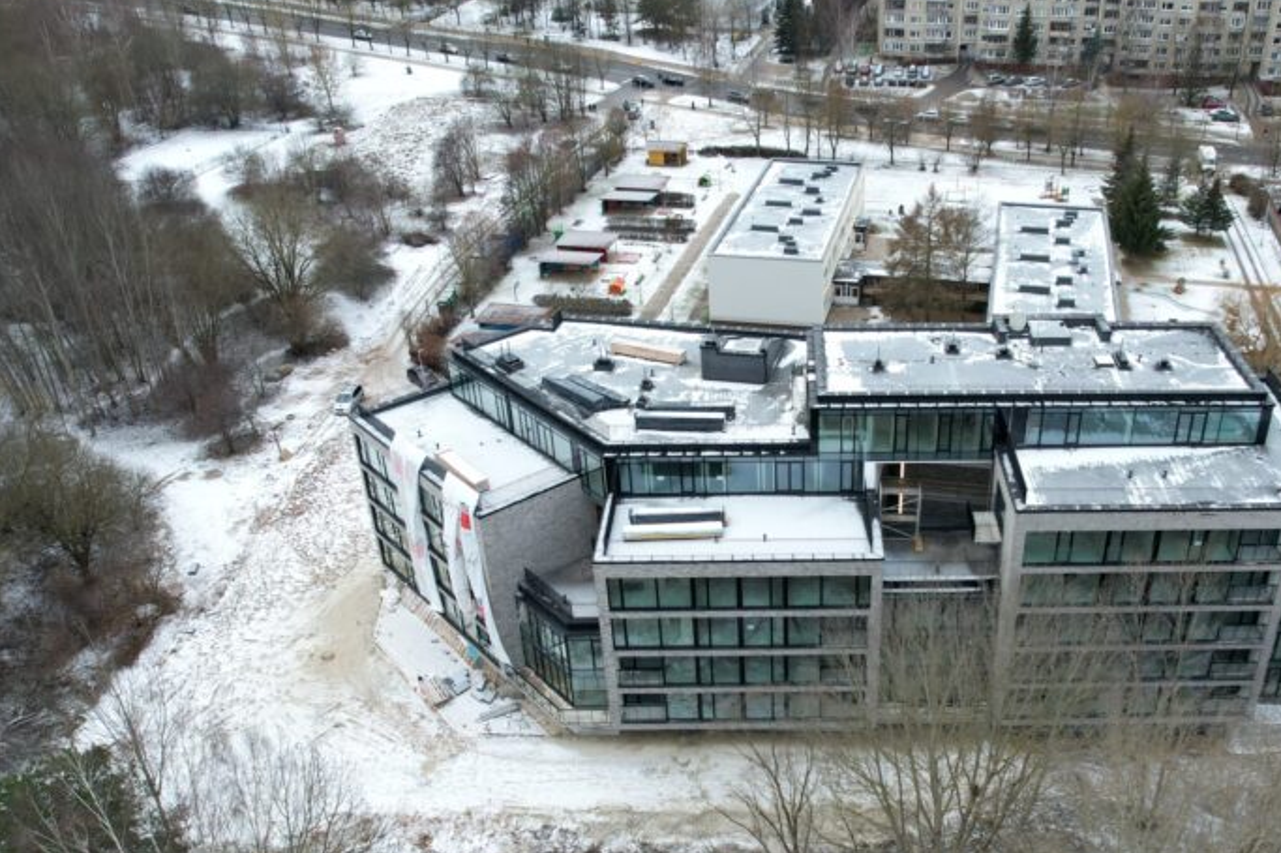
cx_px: 791
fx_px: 1174
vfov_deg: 39.7
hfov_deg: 56.6
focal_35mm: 33
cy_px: 526
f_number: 2.8
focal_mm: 8.38
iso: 100
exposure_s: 1/160
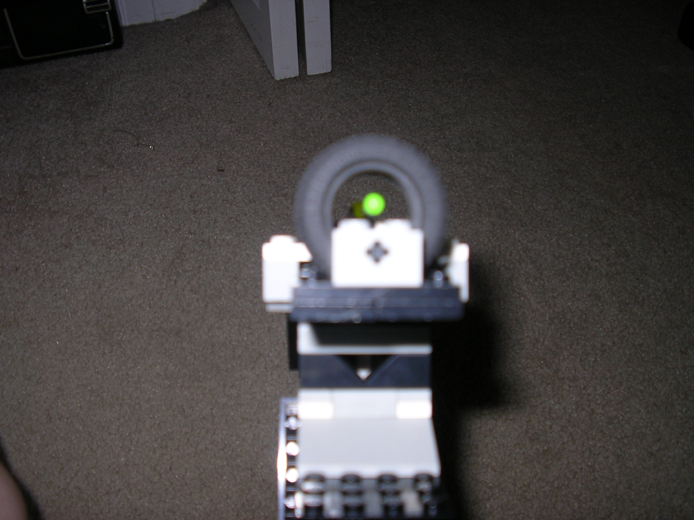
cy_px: 260
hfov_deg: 49.0
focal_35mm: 38
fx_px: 762
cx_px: 347
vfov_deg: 37.7
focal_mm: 5.8
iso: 50
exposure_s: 1/60
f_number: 2.9
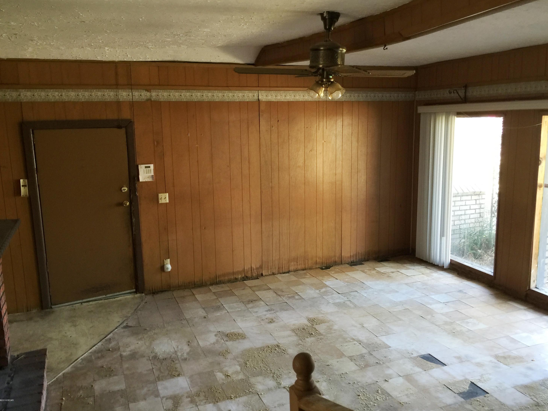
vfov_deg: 46.8
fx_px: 475
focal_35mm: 30
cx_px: 282
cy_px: 201
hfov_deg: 60.0
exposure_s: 1/15
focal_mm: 4.15
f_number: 2.2
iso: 50
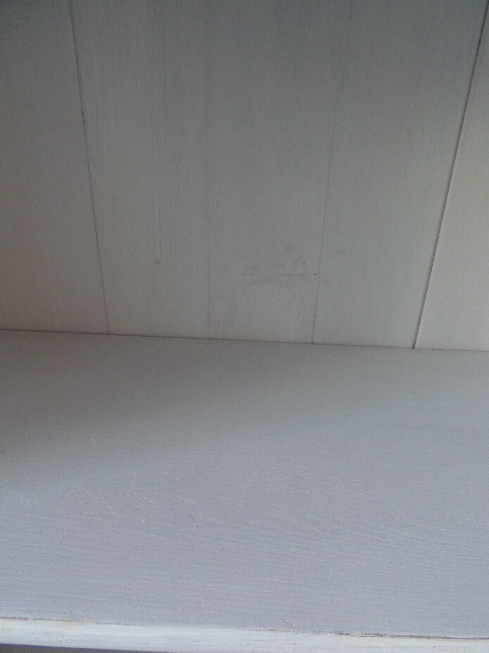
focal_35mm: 24
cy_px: 326
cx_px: 244
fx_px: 452
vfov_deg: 71.6
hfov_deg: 56.8
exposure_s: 1/30
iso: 160
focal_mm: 4.3
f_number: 2.9
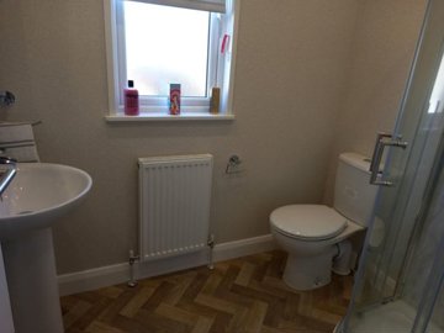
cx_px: 222
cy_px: 166
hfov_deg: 69.4
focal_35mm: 25
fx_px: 321
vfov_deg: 54.9
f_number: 2
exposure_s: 1/50
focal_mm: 4.6
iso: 50
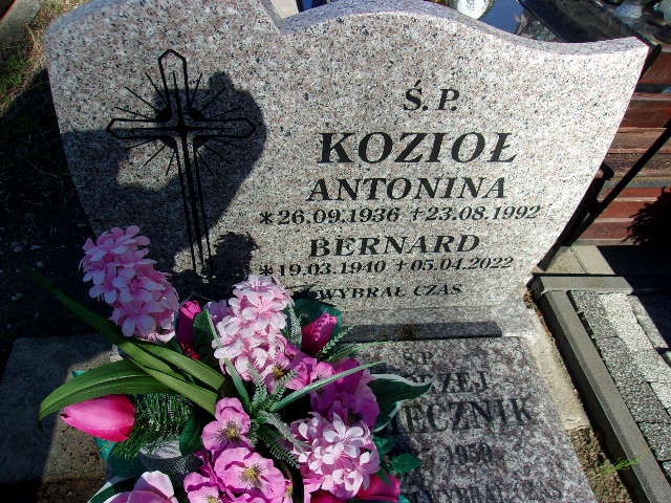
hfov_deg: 65.3
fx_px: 523
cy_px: 252
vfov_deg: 51.4
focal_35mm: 27
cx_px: 336
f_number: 10.4
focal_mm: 4.9
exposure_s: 1/75
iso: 80
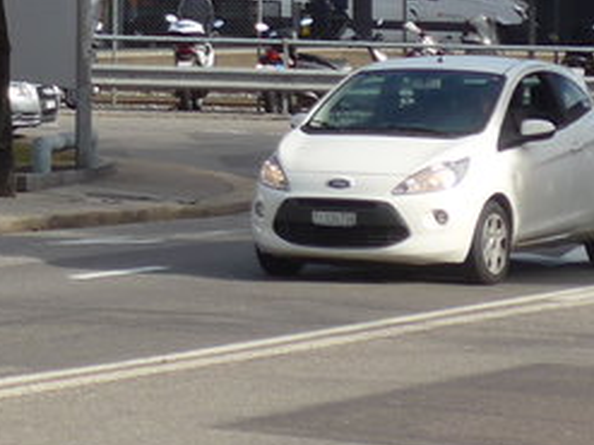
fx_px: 4339
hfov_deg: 7.4
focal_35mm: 253
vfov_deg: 5.8
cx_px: -767
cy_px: -229
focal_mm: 10.7
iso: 80
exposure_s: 1/800
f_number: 3.3
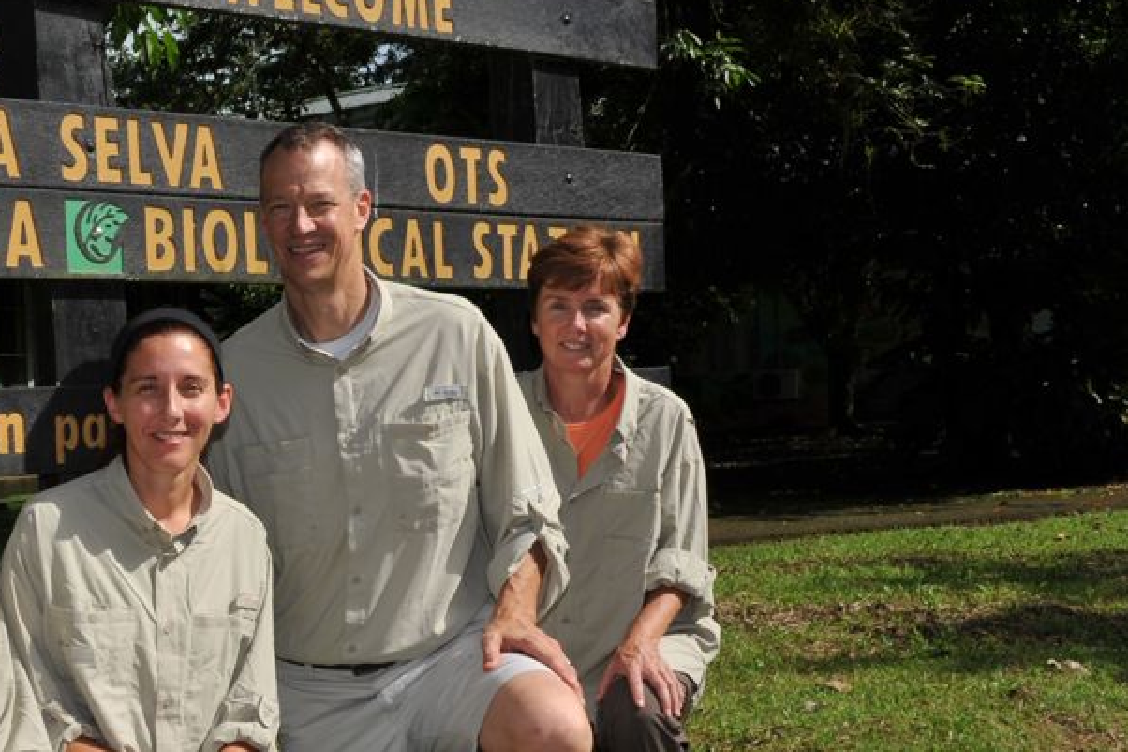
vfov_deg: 26.3
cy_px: 503
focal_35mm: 51
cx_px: 34
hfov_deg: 35.6
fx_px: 1597
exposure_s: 1/250
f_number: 16
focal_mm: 24
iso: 200
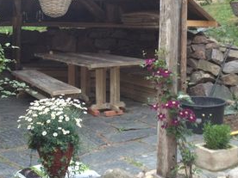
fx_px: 523
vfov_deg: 19.3
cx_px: 89
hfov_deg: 25.6
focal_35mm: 76
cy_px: 46
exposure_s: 1/120
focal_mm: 4.28
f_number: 2.4
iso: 80
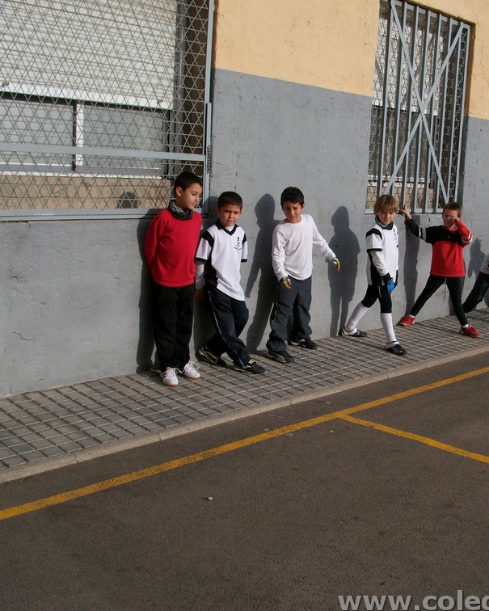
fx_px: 742
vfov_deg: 44.8
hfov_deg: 35.8
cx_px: 360
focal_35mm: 41
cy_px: 310
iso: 80
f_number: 8.8
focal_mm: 5.7
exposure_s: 1/146
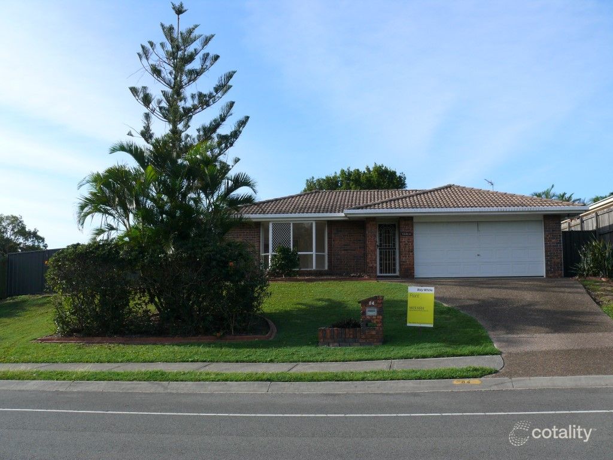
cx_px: 306
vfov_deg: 40.7
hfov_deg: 52.6
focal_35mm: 35
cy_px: 230
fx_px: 620
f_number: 5.6
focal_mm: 7.4
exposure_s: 1/250
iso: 100
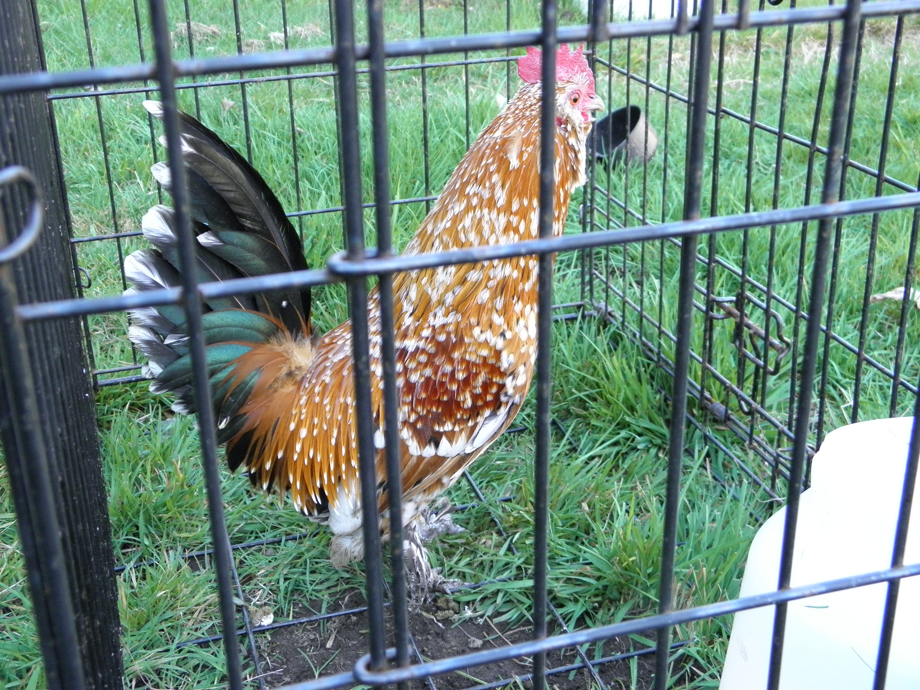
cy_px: 345
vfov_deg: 32.9
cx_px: 460
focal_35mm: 44
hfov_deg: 42.9
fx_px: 1169
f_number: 3.9
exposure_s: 1/40
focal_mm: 7.9
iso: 250
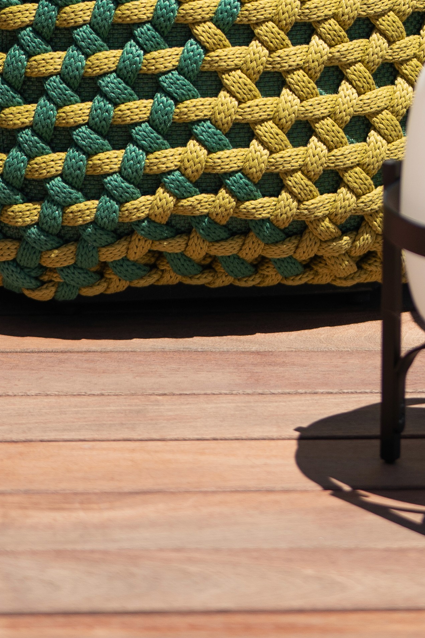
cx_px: 182
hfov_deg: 8.7
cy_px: -365
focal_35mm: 158
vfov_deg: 12.3
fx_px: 2798
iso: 100
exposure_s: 1/3200
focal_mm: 50
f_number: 2
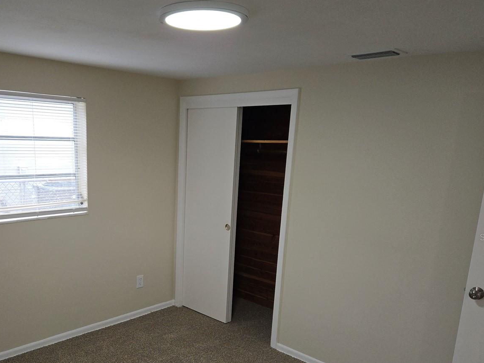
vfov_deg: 43.7
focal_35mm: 32
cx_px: 183
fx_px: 448
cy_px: 237
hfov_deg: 56.2
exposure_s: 1/120
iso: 100
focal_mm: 5.4
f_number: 1.8
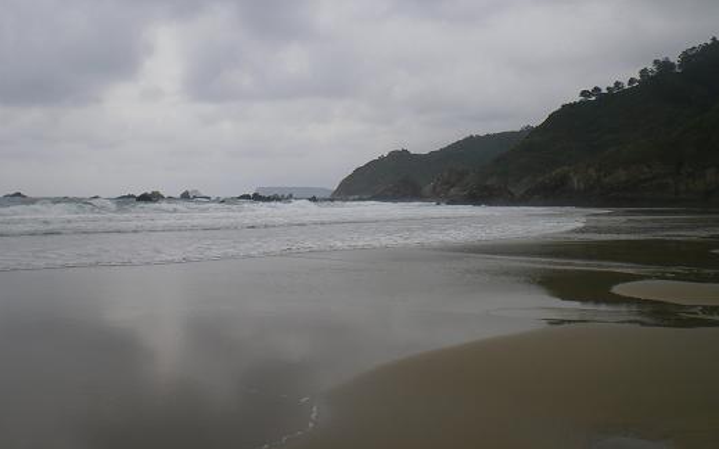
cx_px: 364
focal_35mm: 41
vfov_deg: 31.1
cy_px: 182
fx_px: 803
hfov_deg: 48.2
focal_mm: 6.3
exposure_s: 1/160
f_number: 4.6
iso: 64
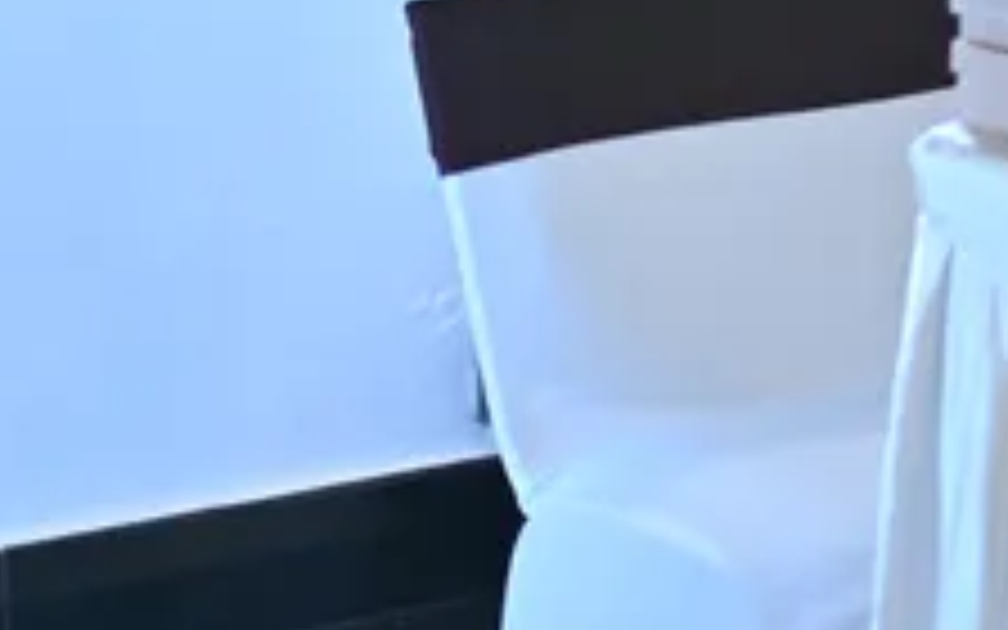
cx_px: 2012
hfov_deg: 9.6
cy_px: -547
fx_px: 5604
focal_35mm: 204
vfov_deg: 6.3
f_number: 1.4
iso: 800
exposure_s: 1/125
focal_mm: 35
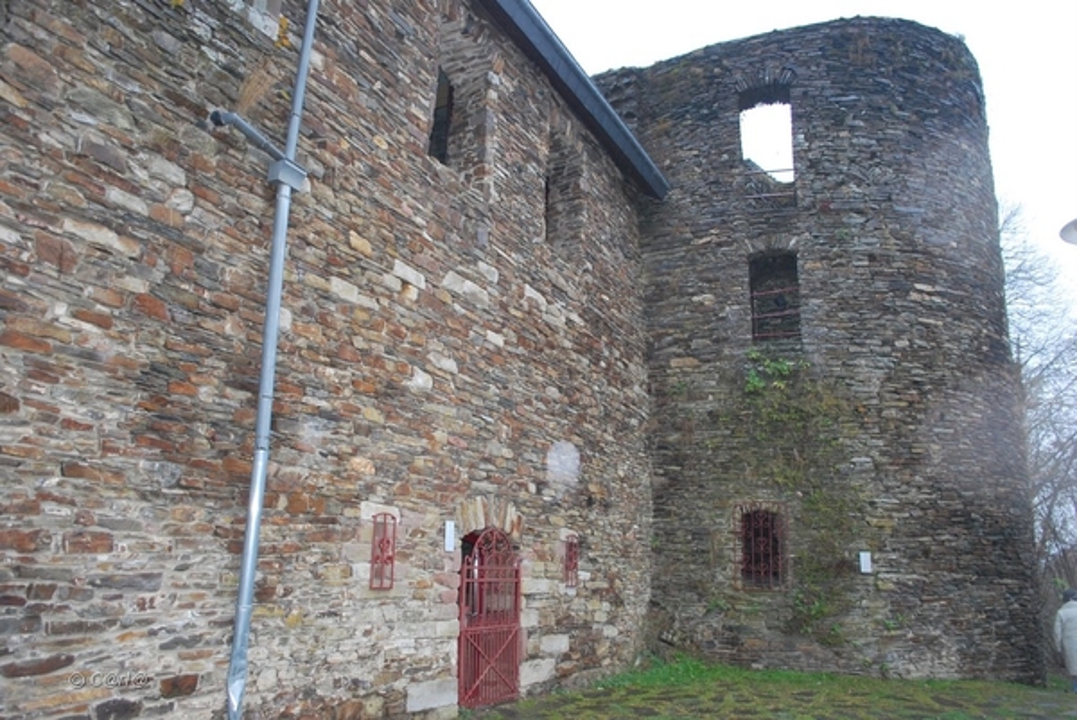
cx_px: 538
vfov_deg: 48.0
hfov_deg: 67.3
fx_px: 808
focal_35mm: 27
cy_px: 360
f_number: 3.5
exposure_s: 1/60
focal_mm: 18
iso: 640
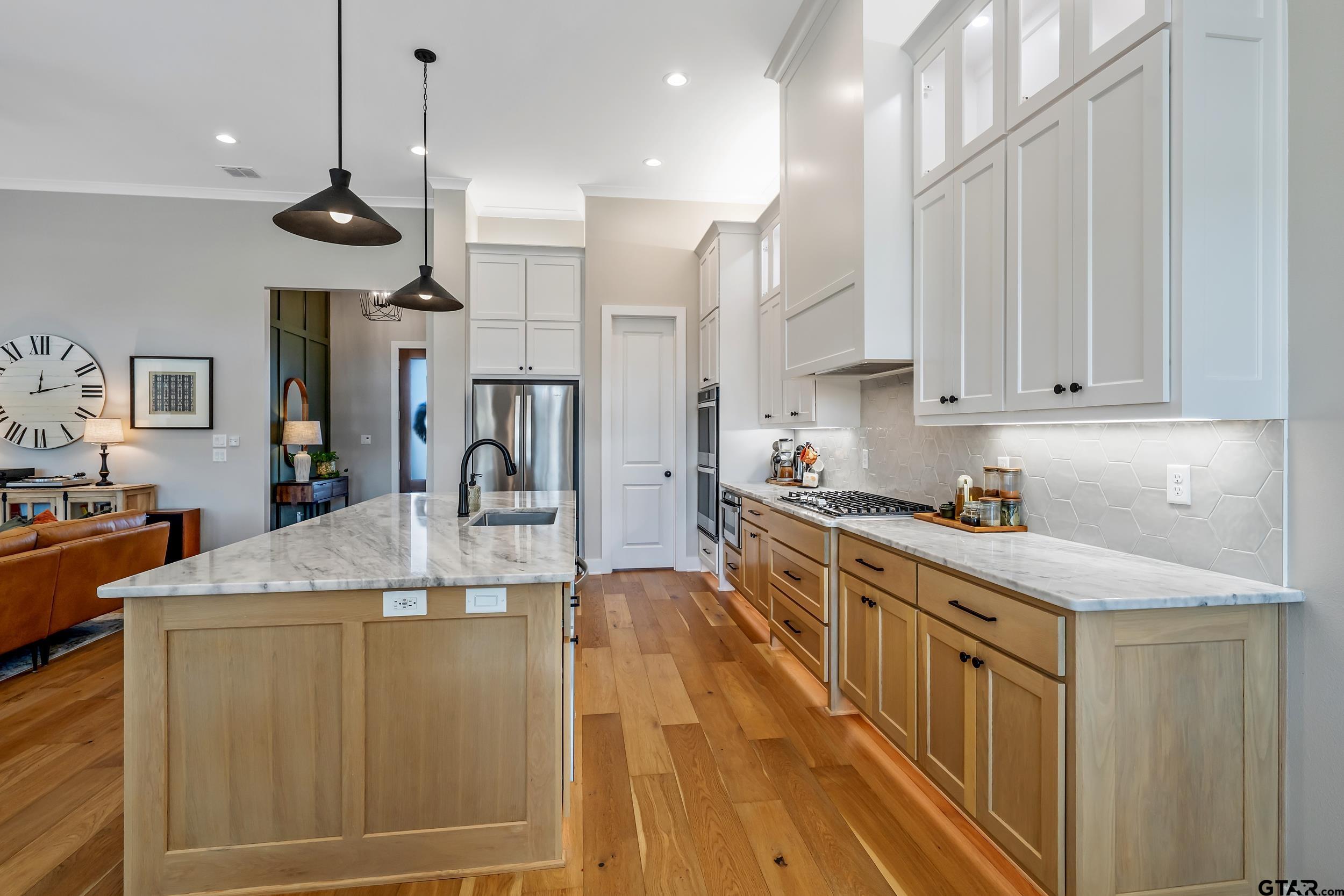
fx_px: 635
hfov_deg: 93.3
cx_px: 672
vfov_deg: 70.4
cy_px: 448
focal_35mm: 17
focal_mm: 17
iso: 800
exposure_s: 1/40
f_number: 8
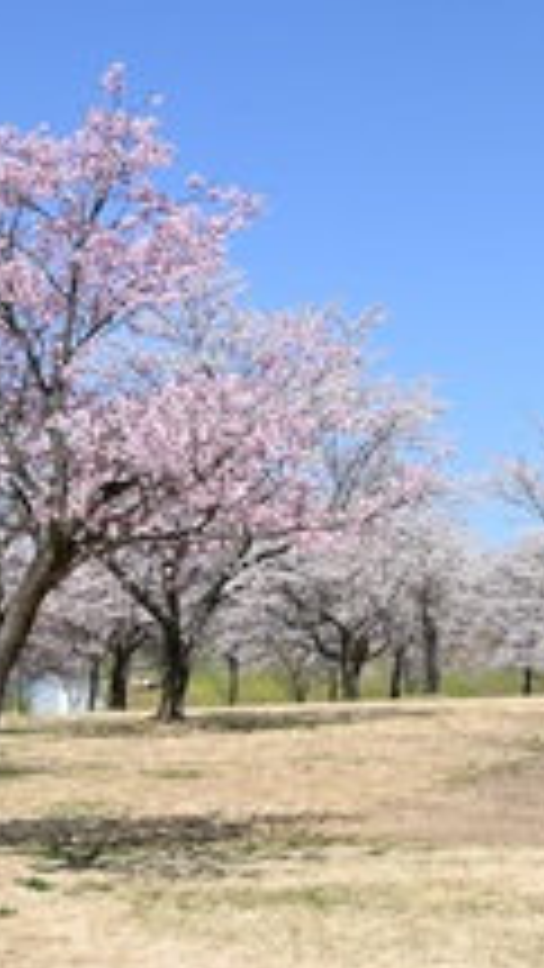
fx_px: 1883
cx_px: 755
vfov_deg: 28.5
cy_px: 290
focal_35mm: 73
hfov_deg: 15.5
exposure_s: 1/640
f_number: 5.6
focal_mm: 17
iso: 100
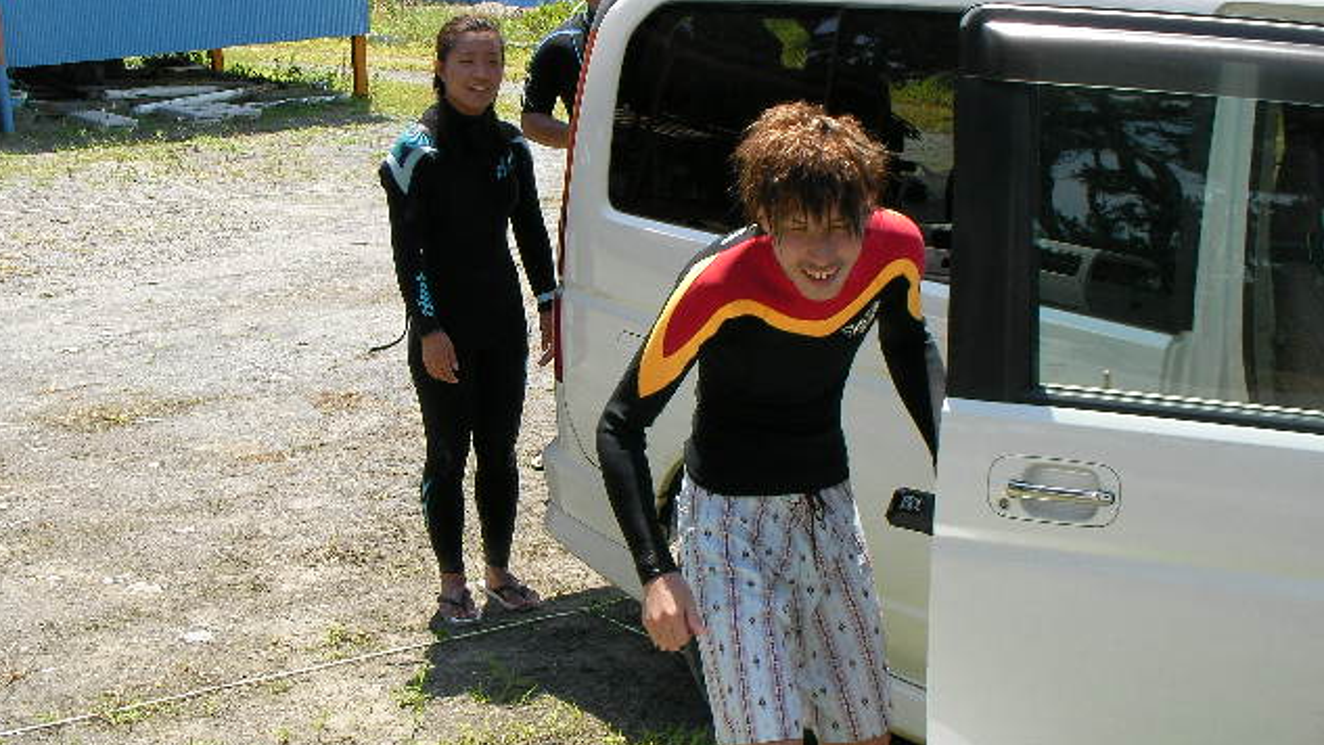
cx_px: 657
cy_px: 333
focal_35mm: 65
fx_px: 2282
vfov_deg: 18.5
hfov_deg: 32.4
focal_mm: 9.7
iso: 50
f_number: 4.1
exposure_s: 1/332
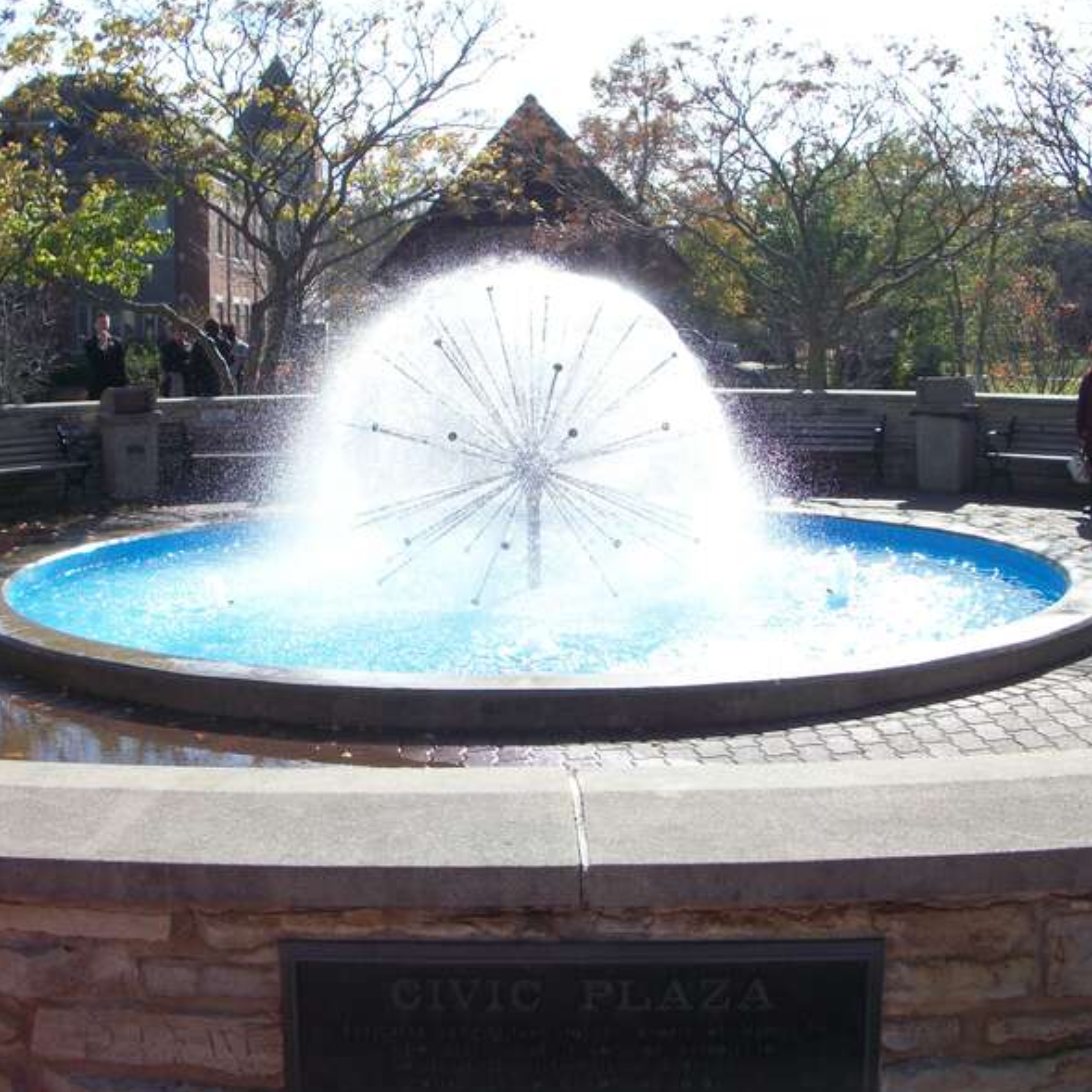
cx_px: 441
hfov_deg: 39.9
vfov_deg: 40.0
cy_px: 545
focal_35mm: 42
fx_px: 1499
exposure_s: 1/640
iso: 80
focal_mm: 6.3
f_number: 3.1
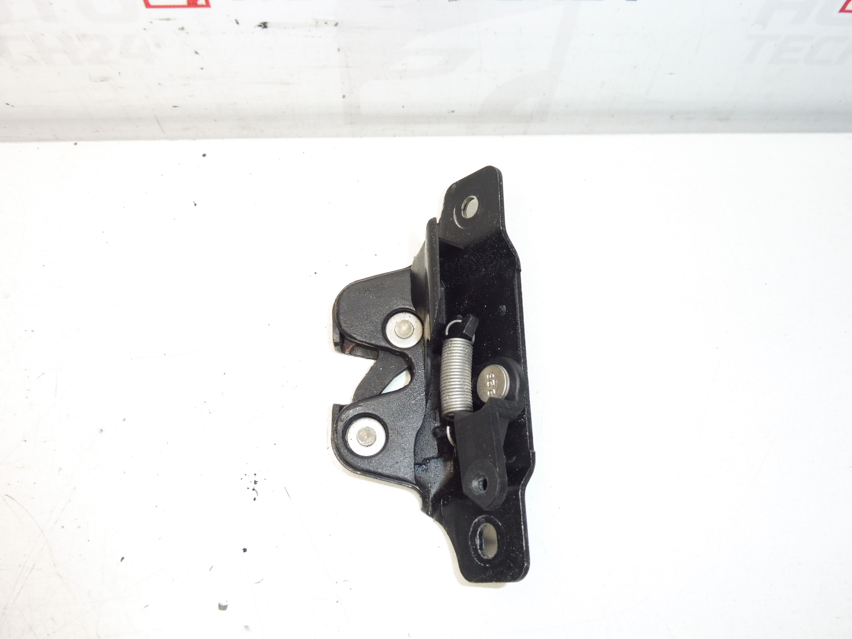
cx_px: 426
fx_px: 738
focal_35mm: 30
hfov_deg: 60.0
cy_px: 320
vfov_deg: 46.8
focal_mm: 5.4
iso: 200
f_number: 4
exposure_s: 1/160
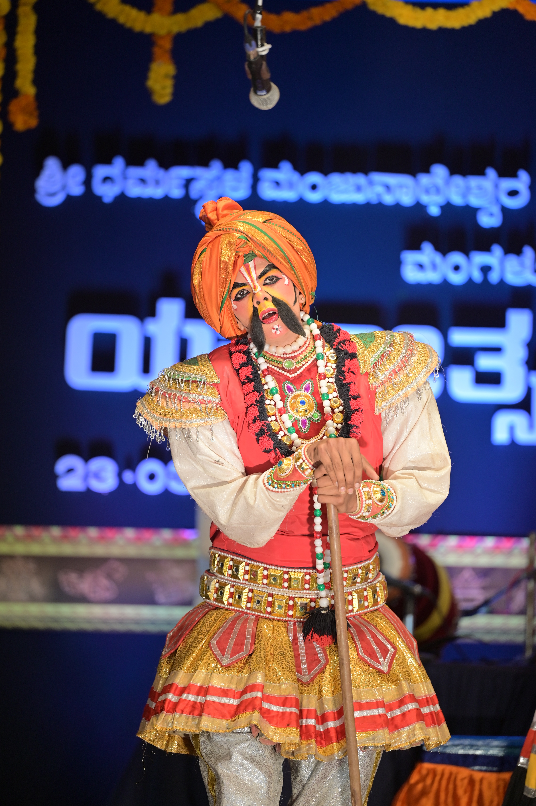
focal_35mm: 200
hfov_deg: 6.9
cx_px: 268
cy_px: 403
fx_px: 4472
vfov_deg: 10.3
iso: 400
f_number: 2.8
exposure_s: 1/320
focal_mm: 200
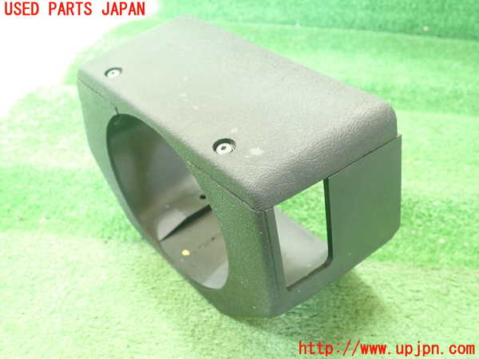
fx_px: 415
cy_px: 180
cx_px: 240
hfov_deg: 60.0
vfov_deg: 46.8
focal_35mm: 30
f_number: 2.3
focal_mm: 5.5
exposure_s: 1/60
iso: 800
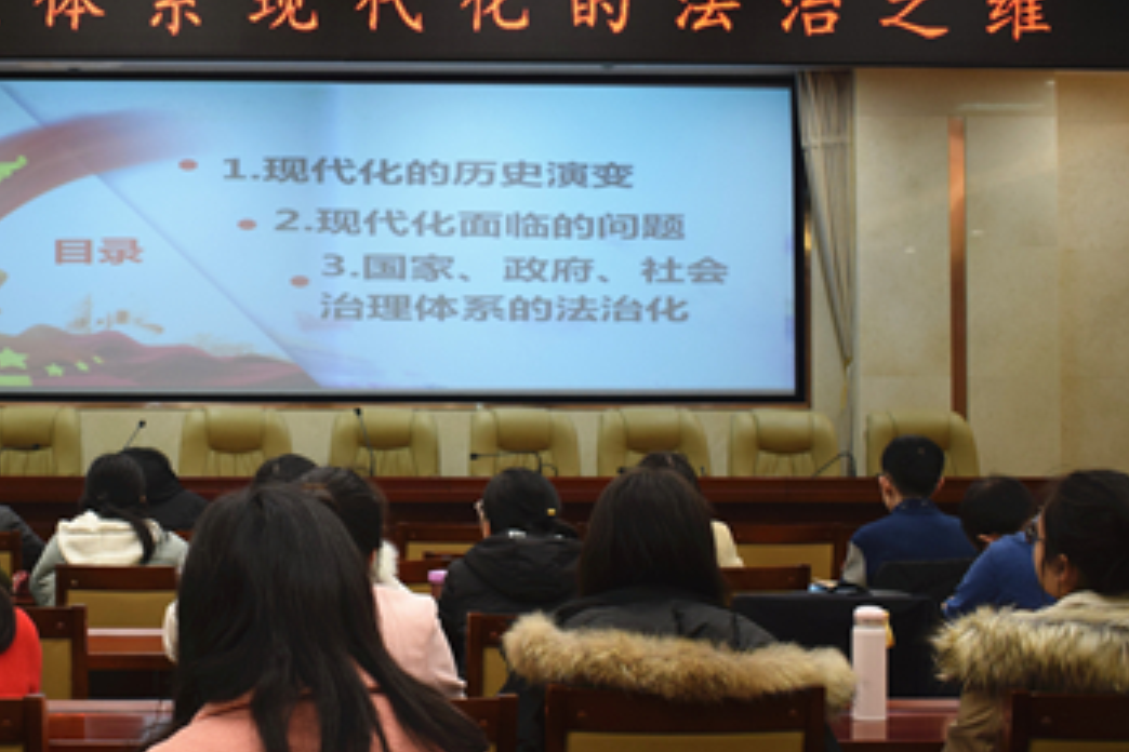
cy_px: 321
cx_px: 295
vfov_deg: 21.9
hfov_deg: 31.8
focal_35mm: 62
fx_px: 1944
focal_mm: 24
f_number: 4
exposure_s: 1/60
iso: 500
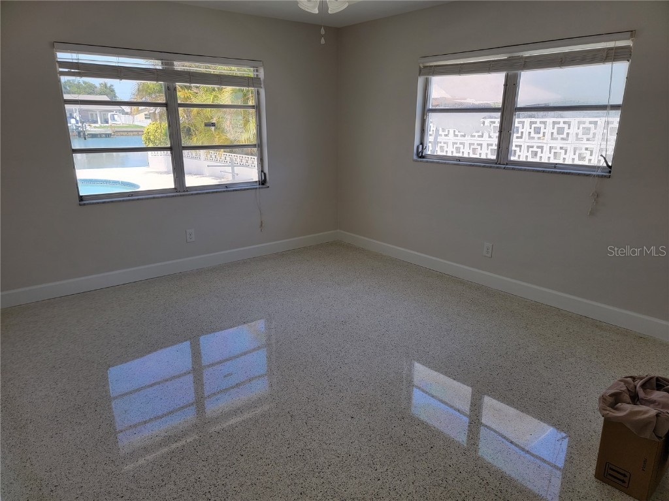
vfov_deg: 56.8
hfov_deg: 71.6
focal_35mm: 24
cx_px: 334
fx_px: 464
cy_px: 250
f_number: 1.8
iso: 25
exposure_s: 1/120
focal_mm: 6.7
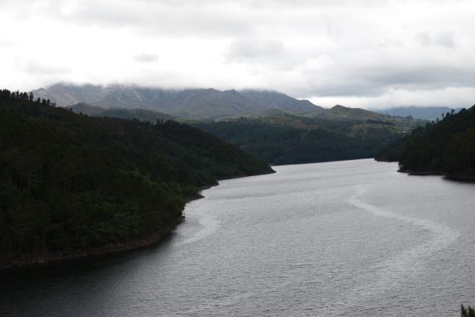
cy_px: 124
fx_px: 892
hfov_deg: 29.8
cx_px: 249
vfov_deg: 20.1
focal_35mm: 68
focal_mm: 35
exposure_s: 1/200
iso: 100
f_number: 5.6
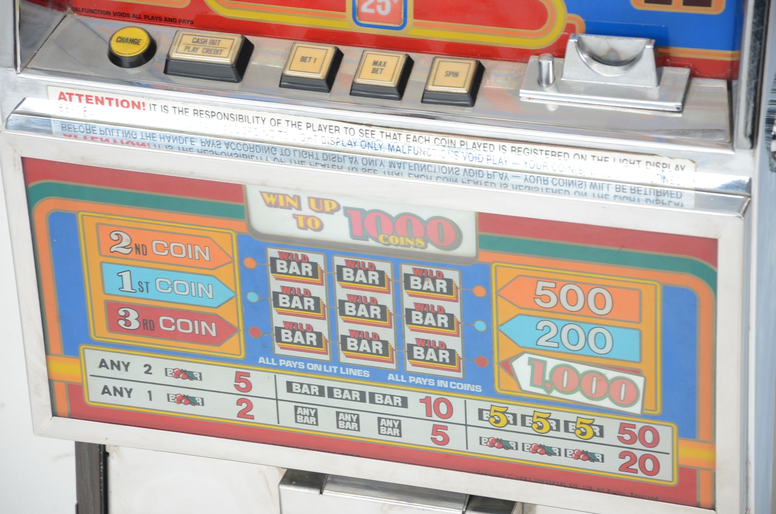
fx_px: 3388
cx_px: 388
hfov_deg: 13.1
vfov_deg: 8.7
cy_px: 257
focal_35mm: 158
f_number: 5.6
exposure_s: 1/80
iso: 200
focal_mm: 105
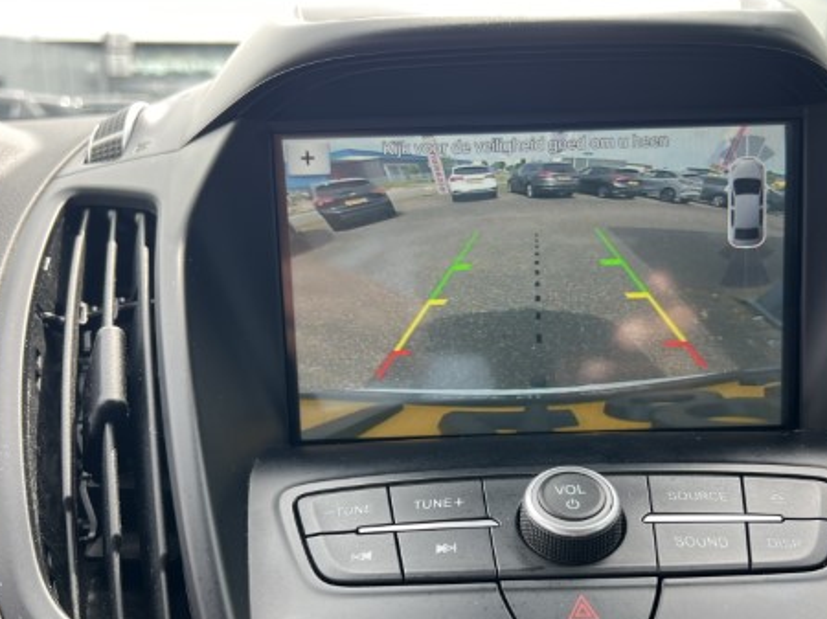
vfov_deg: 38.3
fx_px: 883
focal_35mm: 37
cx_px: 472
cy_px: 399
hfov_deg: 50.0
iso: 50
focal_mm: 5.7
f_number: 1.5
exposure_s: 1/336
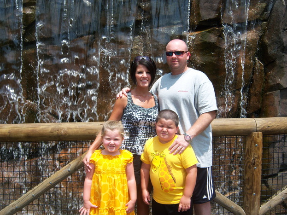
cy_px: 106
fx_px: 307
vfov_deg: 38.7
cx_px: 145
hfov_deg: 50.1
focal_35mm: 37
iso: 80
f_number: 4.8
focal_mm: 7.5
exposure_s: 1/320
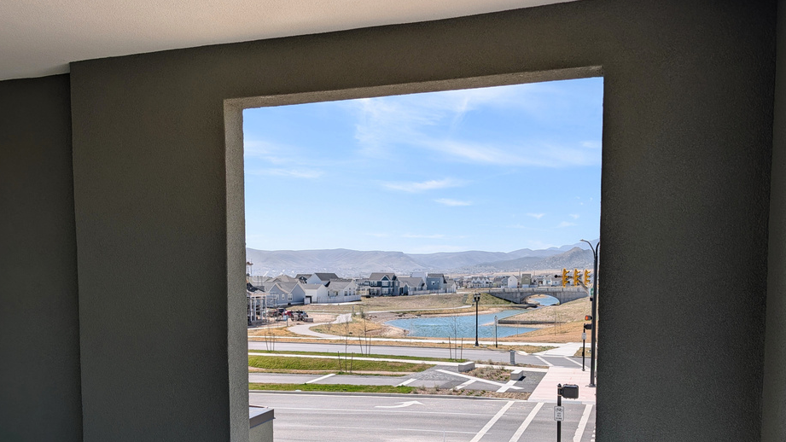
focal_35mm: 29
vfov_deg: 39.3
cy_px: 323
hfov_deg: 65.9
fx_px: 604
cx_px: 429
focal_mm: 6.9
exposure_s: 1/1272
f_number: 1.68
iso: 21
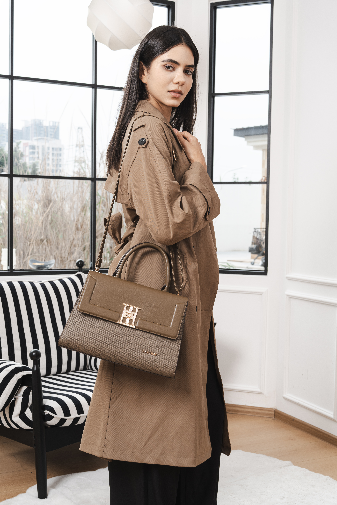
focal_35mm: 50
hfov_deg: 27.0
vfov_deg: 39.6
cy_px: 252
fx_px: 702
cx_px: 168
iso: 200
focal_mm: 50
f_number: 8
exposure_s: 1/125
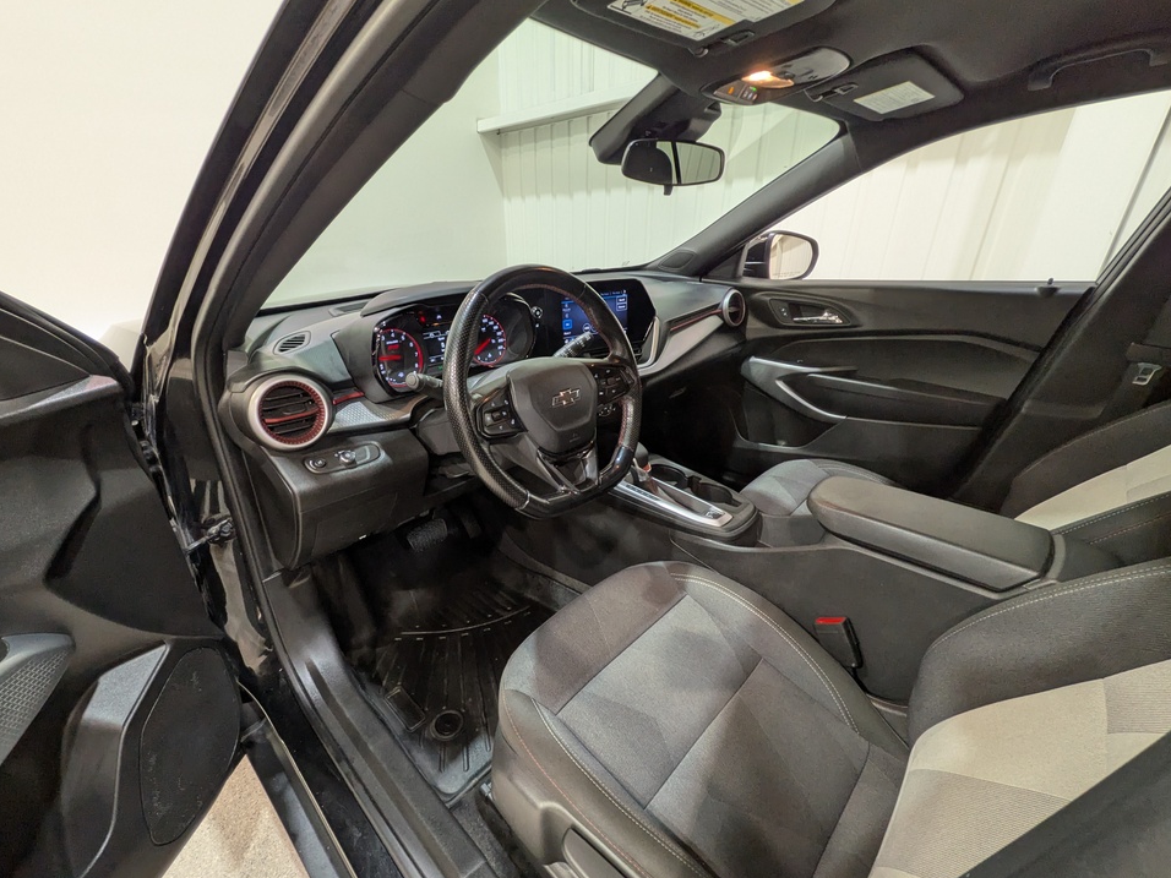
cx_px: 545
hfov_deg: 98.0
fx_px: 507
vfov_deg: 81.7
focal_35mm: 15
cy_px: 460
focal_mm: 1.83
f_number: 2.2
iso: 126
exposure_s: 1/50
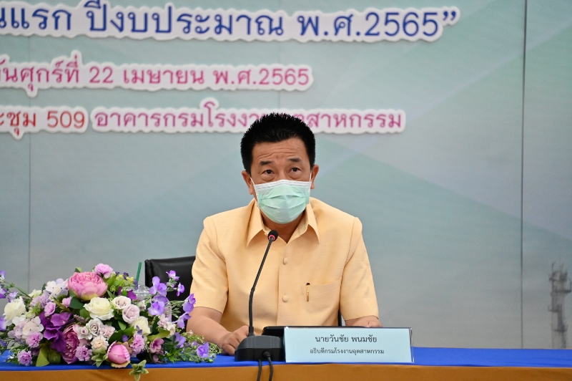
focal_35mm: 300
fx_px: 4763
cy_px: 190
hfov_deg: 6.9
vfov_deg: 4.6
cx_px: 286
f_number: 5.6
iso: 6400
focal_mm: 300
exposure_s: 1/100
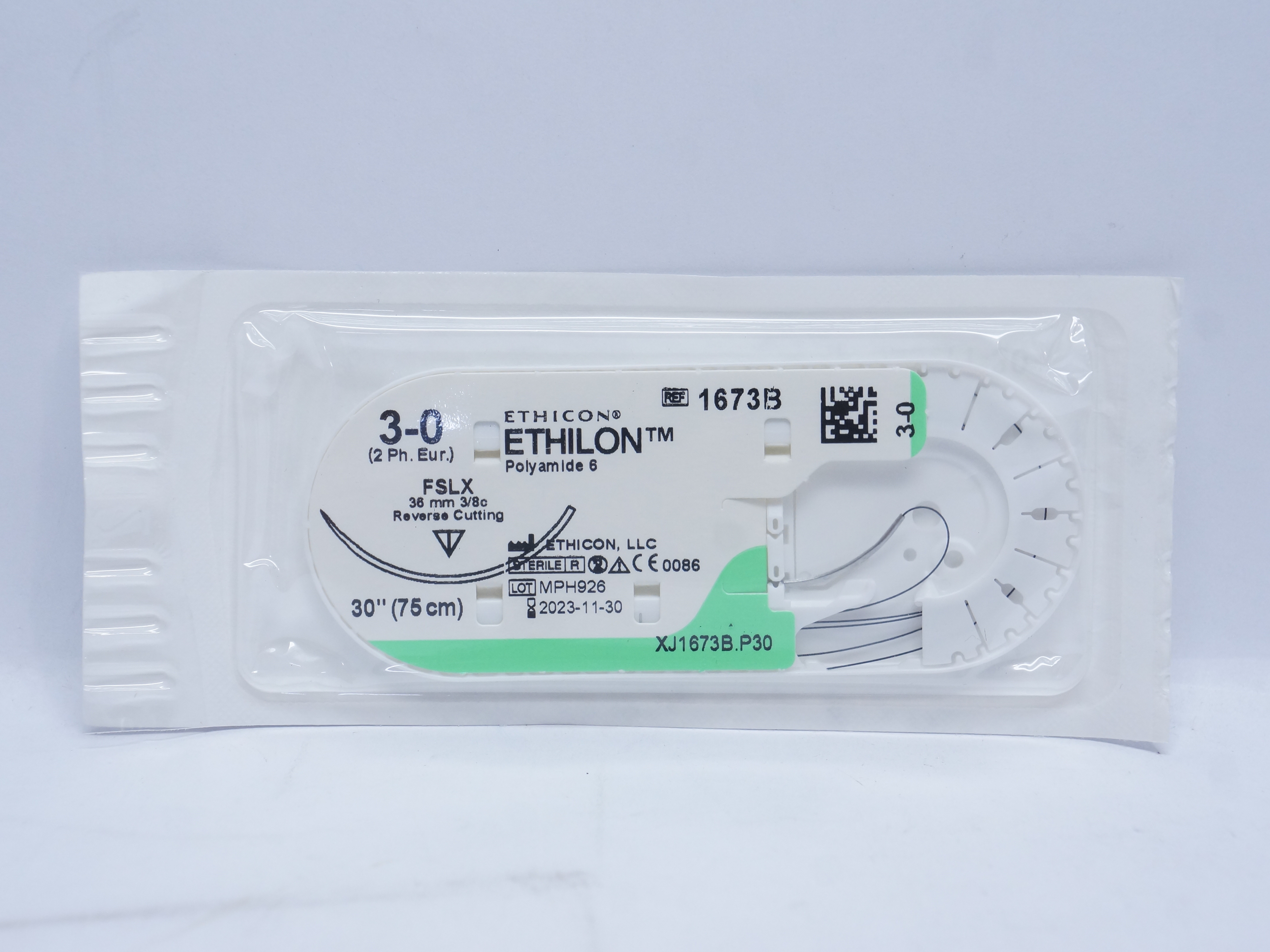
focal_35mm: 74
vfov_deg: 20.0
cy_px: 475
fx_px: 2698
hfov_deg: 26.5
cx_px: 641
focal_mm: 45
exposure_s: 1/60
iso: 800
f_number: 7.1
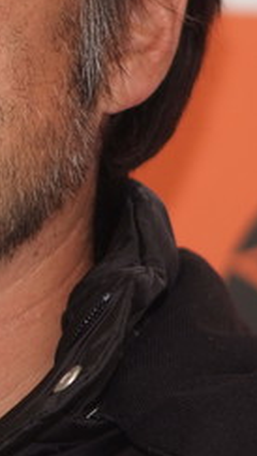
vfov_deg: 2.6
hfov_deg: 1.4
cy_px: 53
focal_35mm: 839
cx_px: -287
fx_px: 10147
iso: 400
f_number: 2.8
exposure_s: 1/250
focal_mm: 180
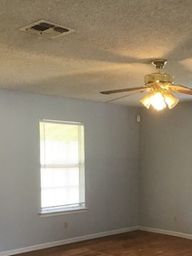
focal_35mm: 53
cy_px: 191
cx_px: 136
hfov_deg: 27.3
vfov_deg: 35.4
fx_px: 392
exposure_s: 1/30
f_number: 2.4
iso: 80
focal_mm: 3.3
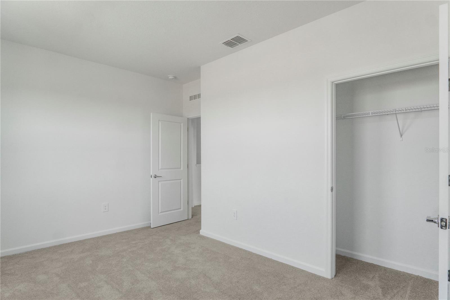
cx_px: 225
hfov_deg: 90.0
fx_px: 225
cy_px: 150
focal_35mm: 18
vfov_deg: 67.4
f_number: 5
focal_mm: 12
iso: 800
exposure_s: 1/200
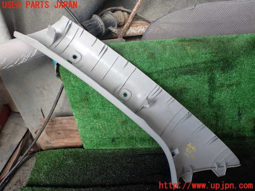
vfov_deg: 46.8
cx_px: 128
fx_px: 221
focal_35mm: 30
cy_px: 96
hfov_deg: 60.0
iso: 100
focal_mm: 5.4
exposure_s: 1/125
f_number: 2.3
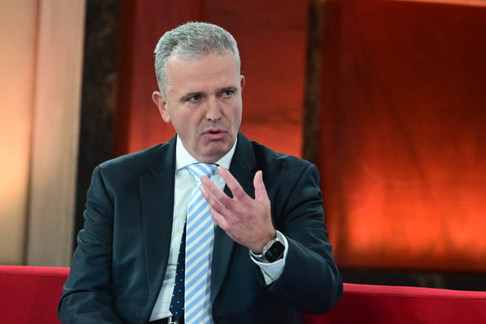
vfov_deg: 5.2
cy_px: 162
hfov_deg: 7.9
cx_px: 243
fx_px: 3537
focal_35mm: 262
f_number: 5.6
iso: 8000
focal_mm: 175
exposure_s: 1/400
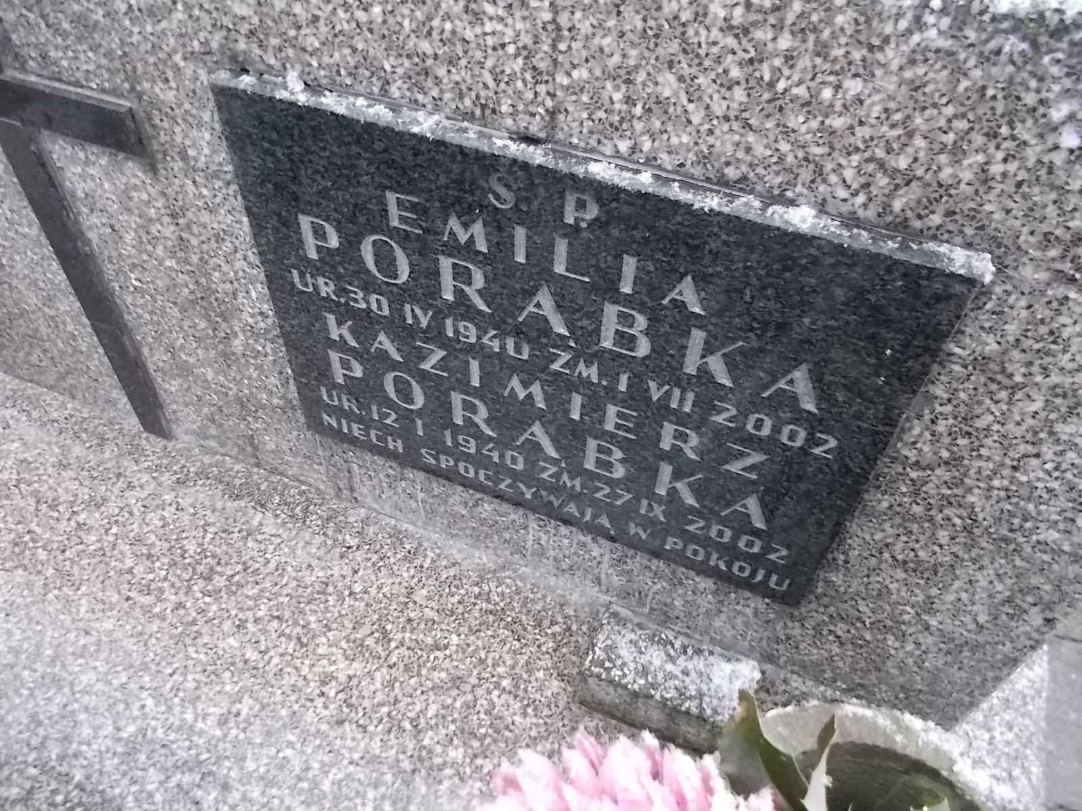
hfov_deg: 67.3
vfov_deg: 53.1
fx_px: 813
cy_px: 406
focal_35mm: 26
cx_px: 541
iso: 400
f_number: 3.2
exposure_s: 1/30
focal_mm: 4.6
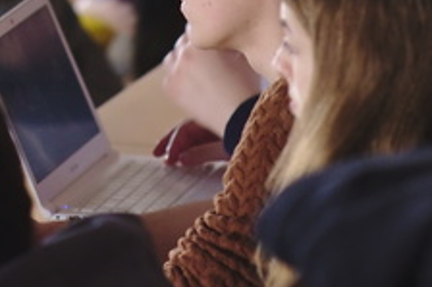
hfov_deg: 4.3
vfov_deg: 2.9
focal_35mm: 478
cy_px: 87
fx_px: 5732
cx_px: 23
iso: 1600
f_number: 2
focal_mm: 90
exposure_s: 1/125
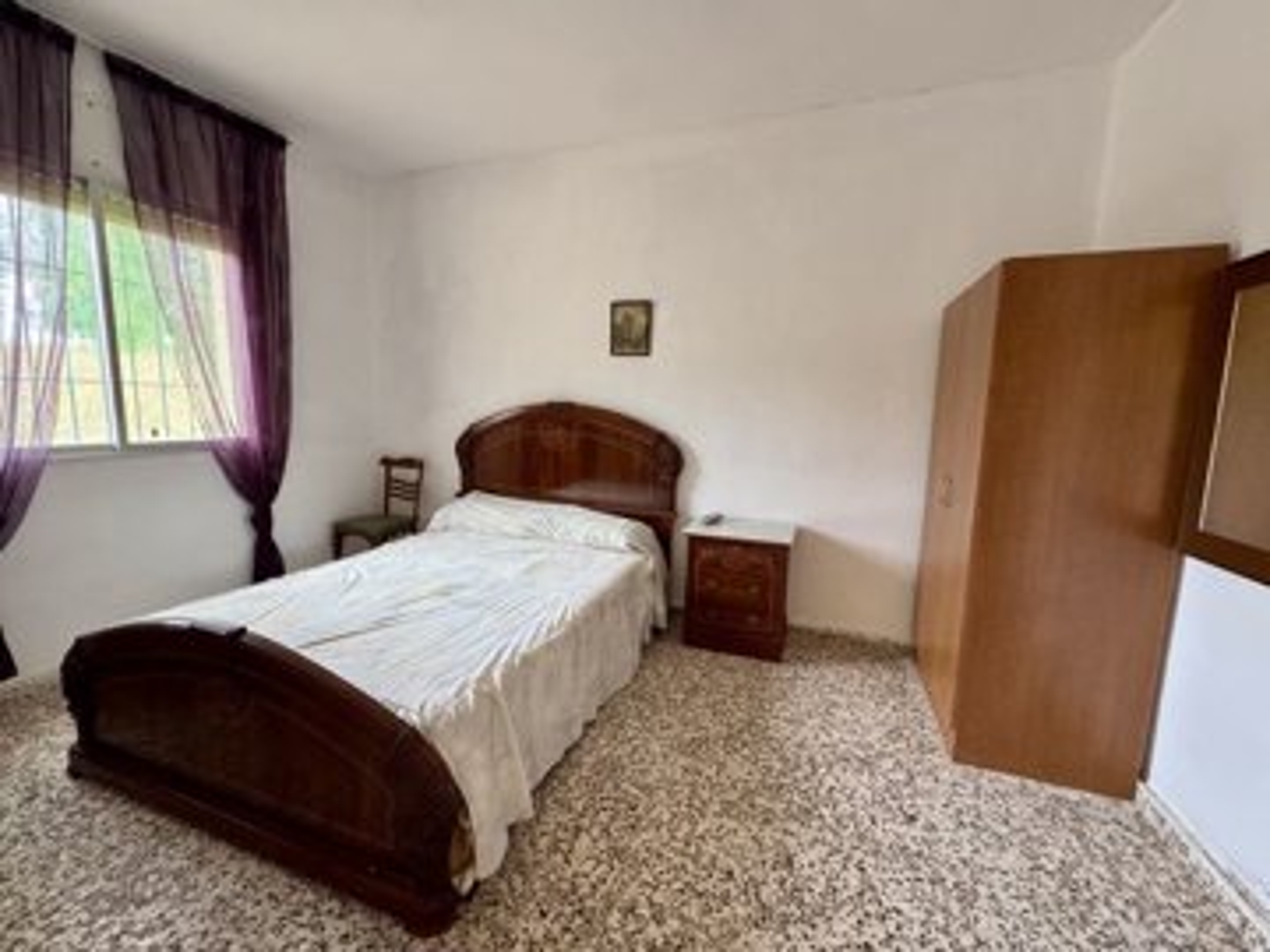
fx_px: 514
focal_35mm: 14
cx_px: 635
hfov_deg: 102.1
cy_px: 476
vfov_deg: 85.7
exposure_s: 1/99
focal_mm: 2.22
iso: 250
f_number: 2.2
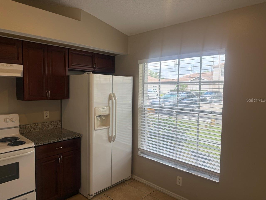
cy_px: 100
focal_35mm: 24
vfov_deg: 56.8
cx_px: 133
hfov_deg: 71.6
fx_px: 184
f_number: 1.78
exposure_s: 1/284
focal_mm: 6.76
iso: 64
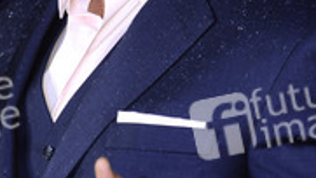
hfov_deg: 3.1
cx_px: 121
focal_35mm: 693
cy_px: 31
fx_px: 5809
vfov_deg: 1.8
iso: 320
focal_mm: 200
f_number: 4.5
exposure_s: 1/250
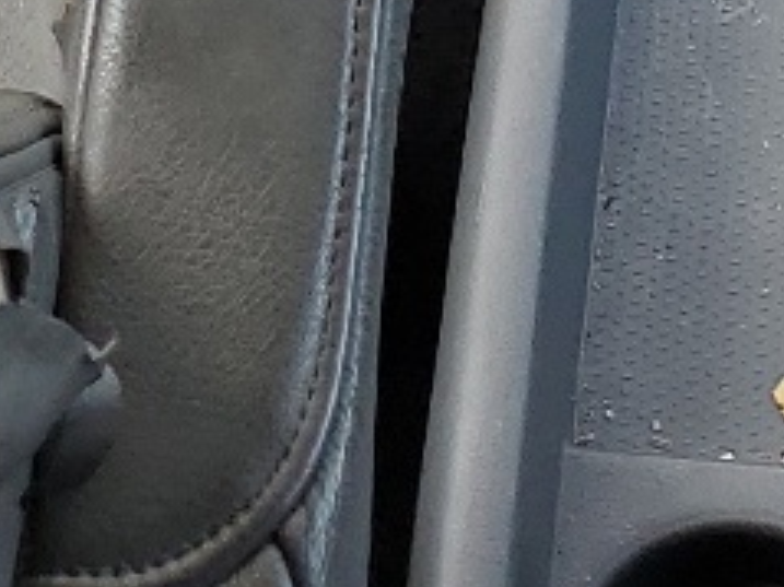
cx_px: 902
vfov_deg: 7.4
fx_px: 3939
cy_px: -1230
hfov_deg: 11.2
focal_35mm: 174
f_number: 1.5
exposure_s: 1/172
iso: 50
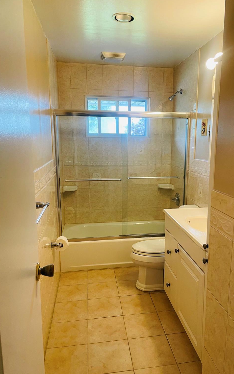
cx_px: 136
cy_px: 187
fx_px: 286
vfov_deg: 66.5
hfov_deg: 44.4
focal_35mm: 28
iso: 80
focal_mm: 4.2
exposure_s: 1/60
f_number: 1.6
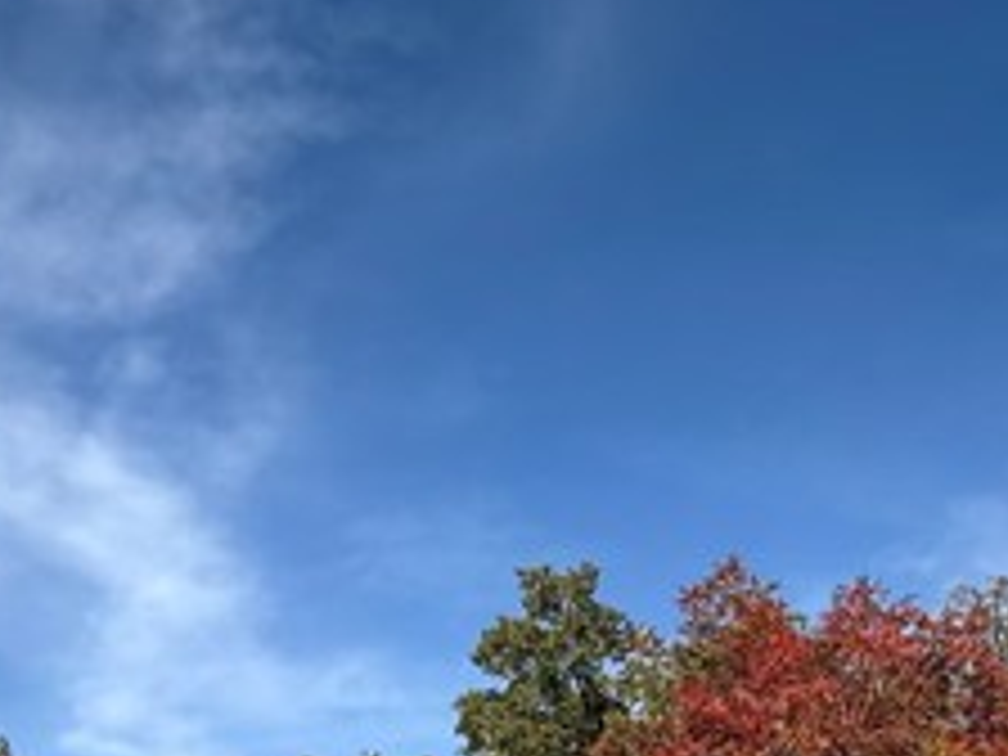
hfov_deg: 46.8
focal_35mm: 40
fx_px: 1165
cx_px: 513
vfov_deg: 31.3
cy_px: 864
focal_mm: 2.22
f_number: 2.2
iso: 50
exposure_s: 1/1464
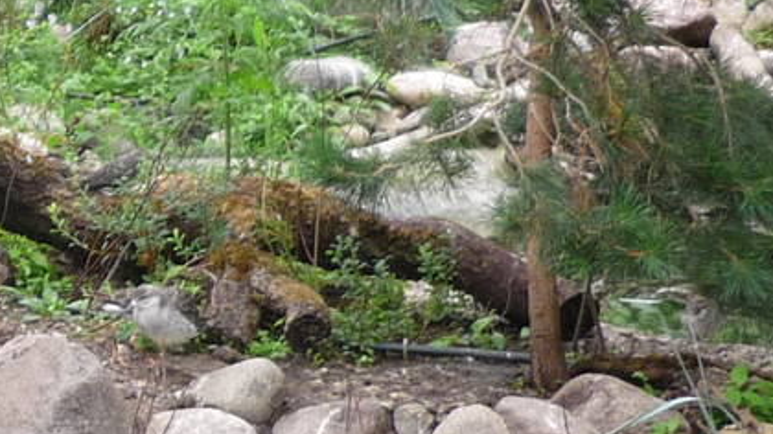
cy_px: 88
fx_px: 2807
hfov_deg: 14.3
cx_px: -480
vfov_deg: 8.8
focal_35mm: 137
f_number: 2.8
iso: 100
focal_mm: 5.5
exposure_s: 1/60
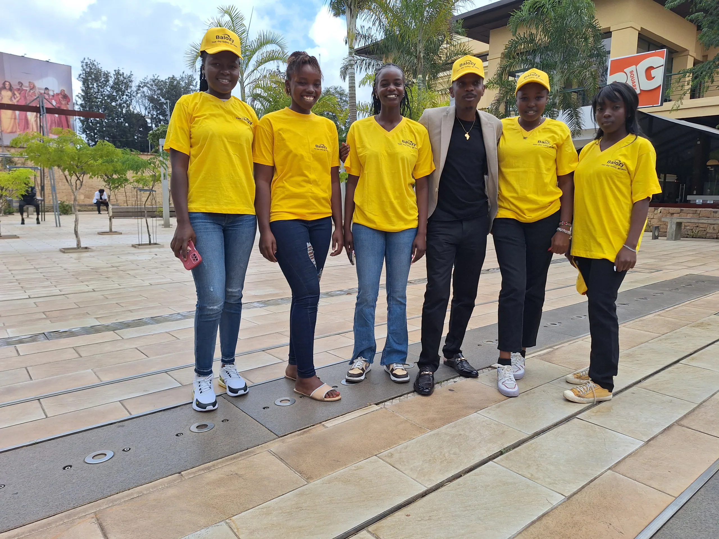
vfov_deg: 58.9
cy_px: 270
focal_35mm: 23
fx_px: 478
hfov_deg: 73.9
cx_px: 360
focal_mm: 5.54
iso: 40
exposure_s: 1/1779
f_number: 1.8
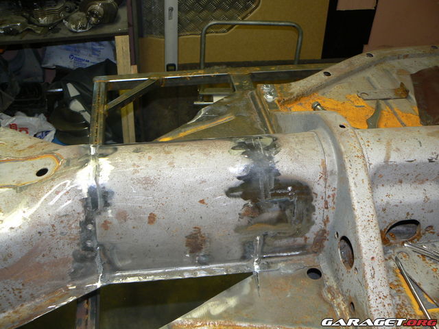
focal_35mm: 36
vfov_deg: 39.7
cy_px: 164
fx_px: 457
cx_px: 220
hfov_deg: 51.4
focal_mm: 6
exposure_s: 1/30
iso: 100
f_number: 2.8
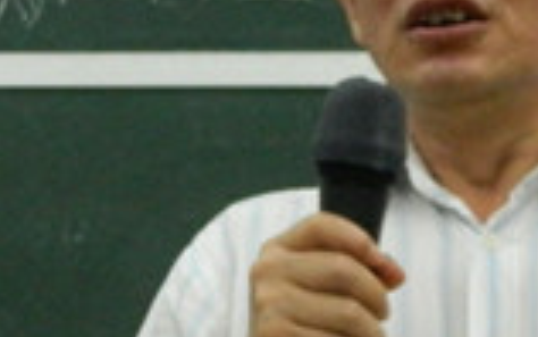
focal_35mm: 214
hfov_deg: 9.8
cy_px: 254
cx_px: 208
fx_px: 3140
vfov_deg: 6.1
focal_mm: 7.3
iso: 400
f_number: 3.5
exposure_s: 1/30
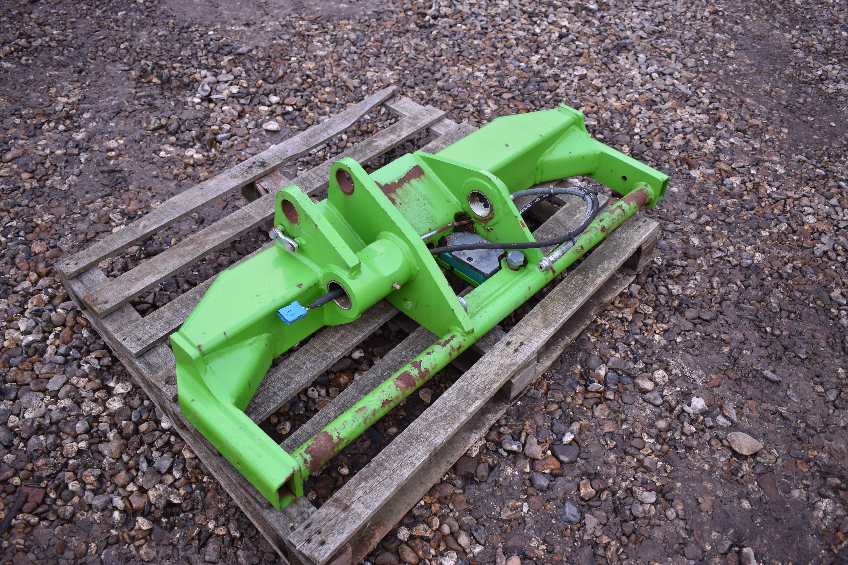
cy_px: 282
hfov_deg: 59.5
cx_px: 424
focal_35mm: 32
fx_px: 742
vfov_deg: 41.7
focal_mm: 21
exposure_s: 1/25
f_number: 3.8
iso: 100
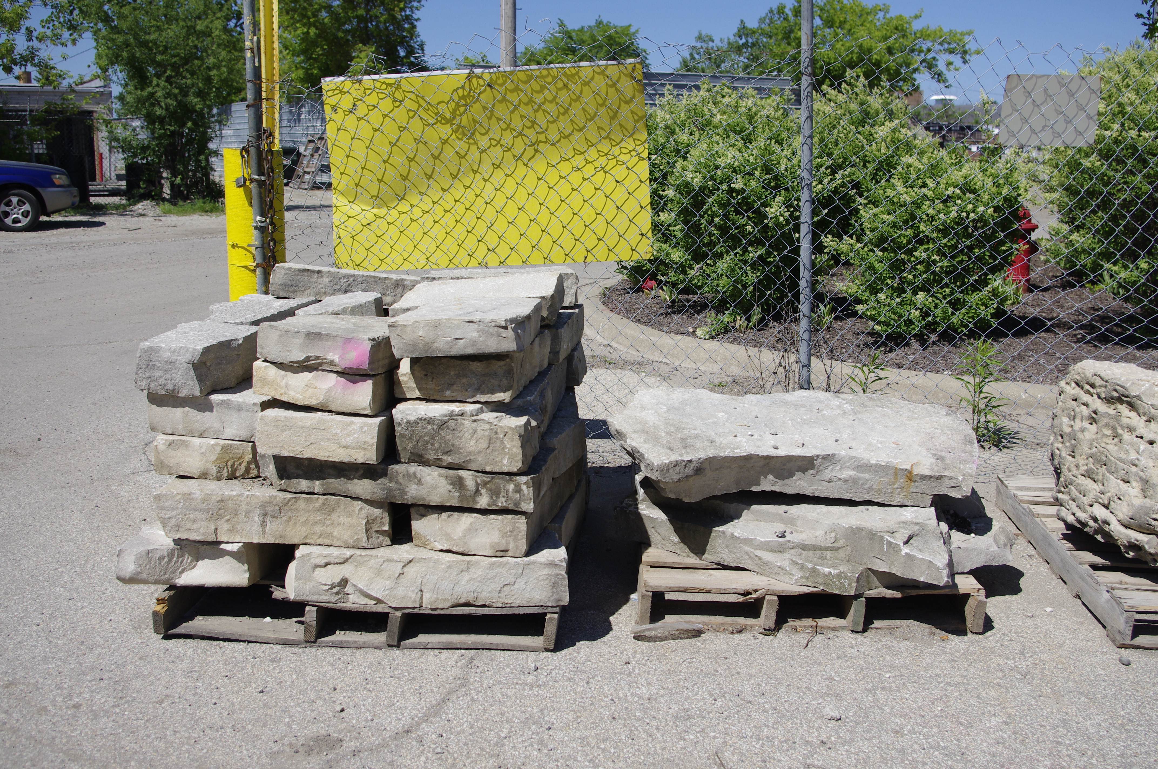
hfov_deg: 53.2
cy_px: 384
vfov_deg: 36.8
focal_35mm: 36
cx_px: 579
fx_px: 1157
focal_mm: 24.38
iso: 200
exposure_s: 1/1600
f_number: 5.6
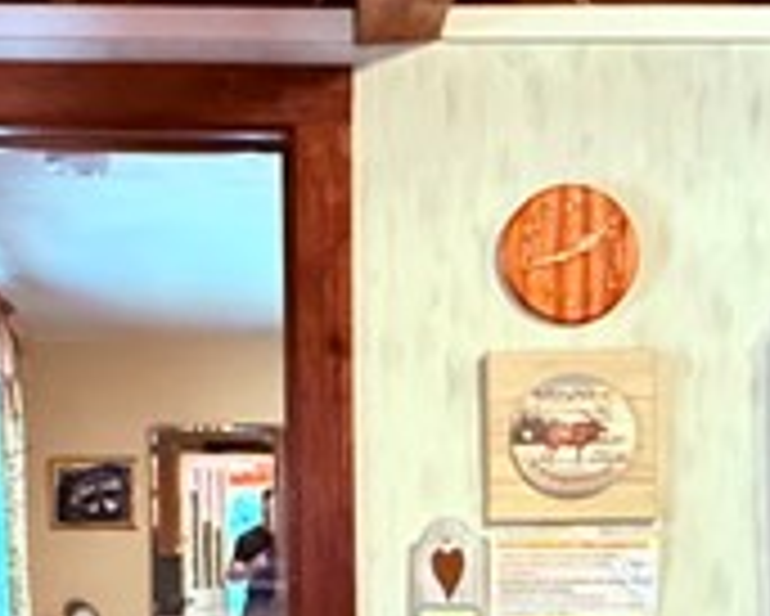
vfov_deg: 18.2
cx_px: 342
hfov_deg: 23.3
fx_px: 1870
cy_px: 629
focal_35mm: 82
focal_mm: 2.22
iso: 1600
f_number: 2.2
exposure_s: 1/40
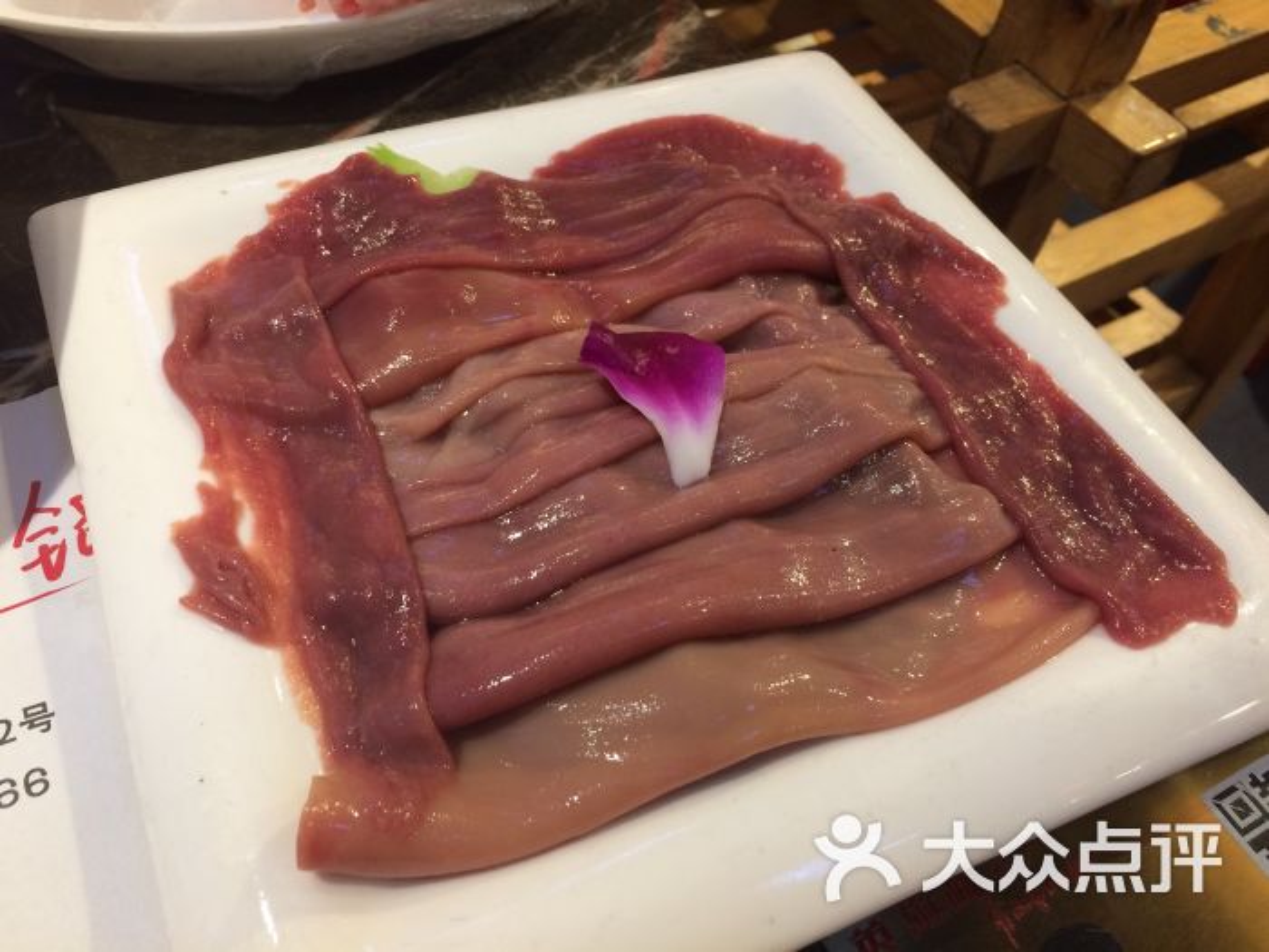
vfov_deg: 48.2
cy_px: 476
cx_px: 634
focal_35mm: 29
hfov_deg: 61.7
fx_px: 1063
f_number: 2.2
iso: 64
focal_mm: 4.15
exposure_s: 1/33
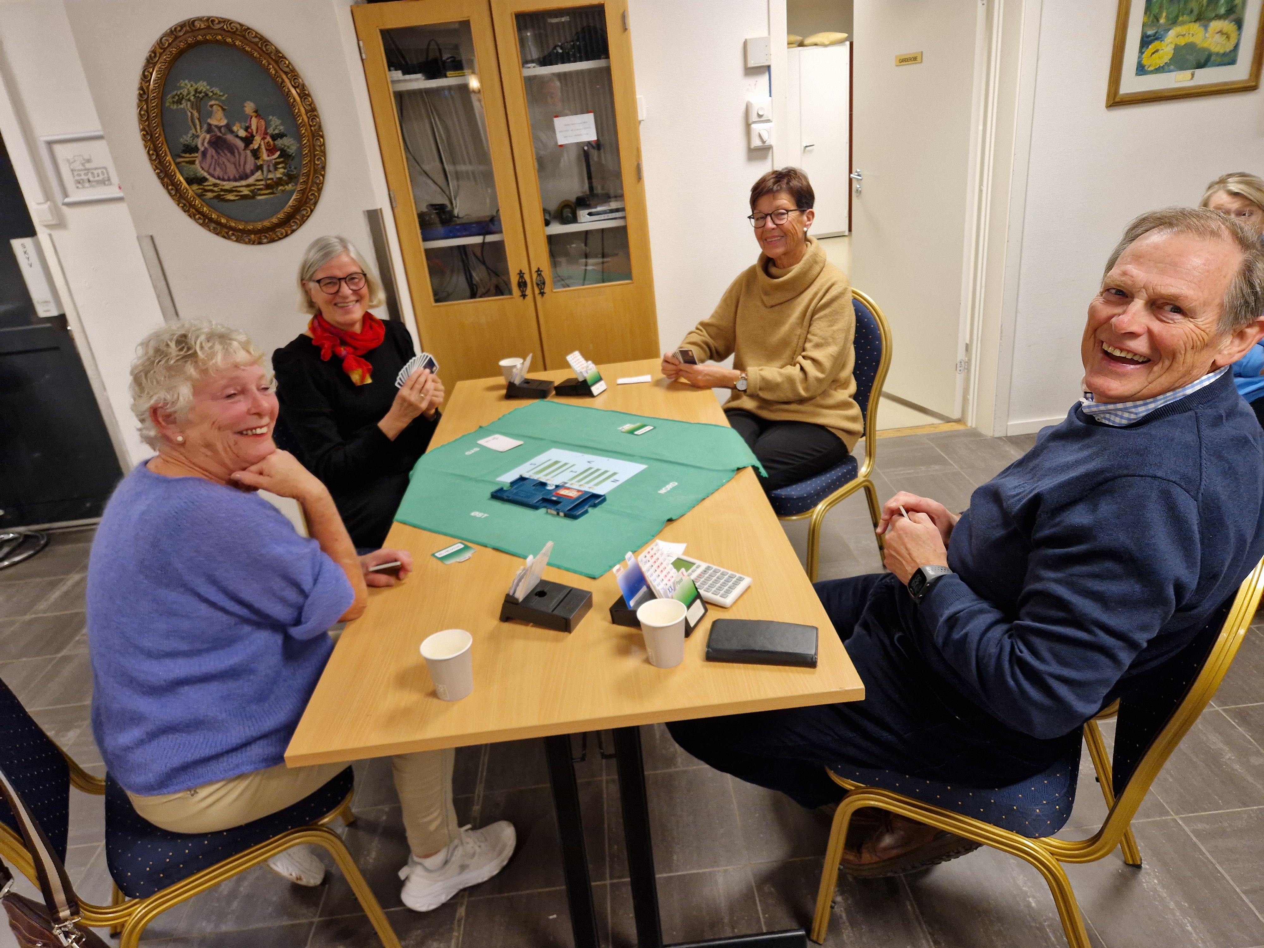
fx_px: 840
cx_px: 632
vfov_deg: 58.9
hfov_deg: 73.9
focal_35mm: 23
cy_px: 474
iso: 320
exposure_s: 1/100
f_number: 1.8
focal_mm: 5.4
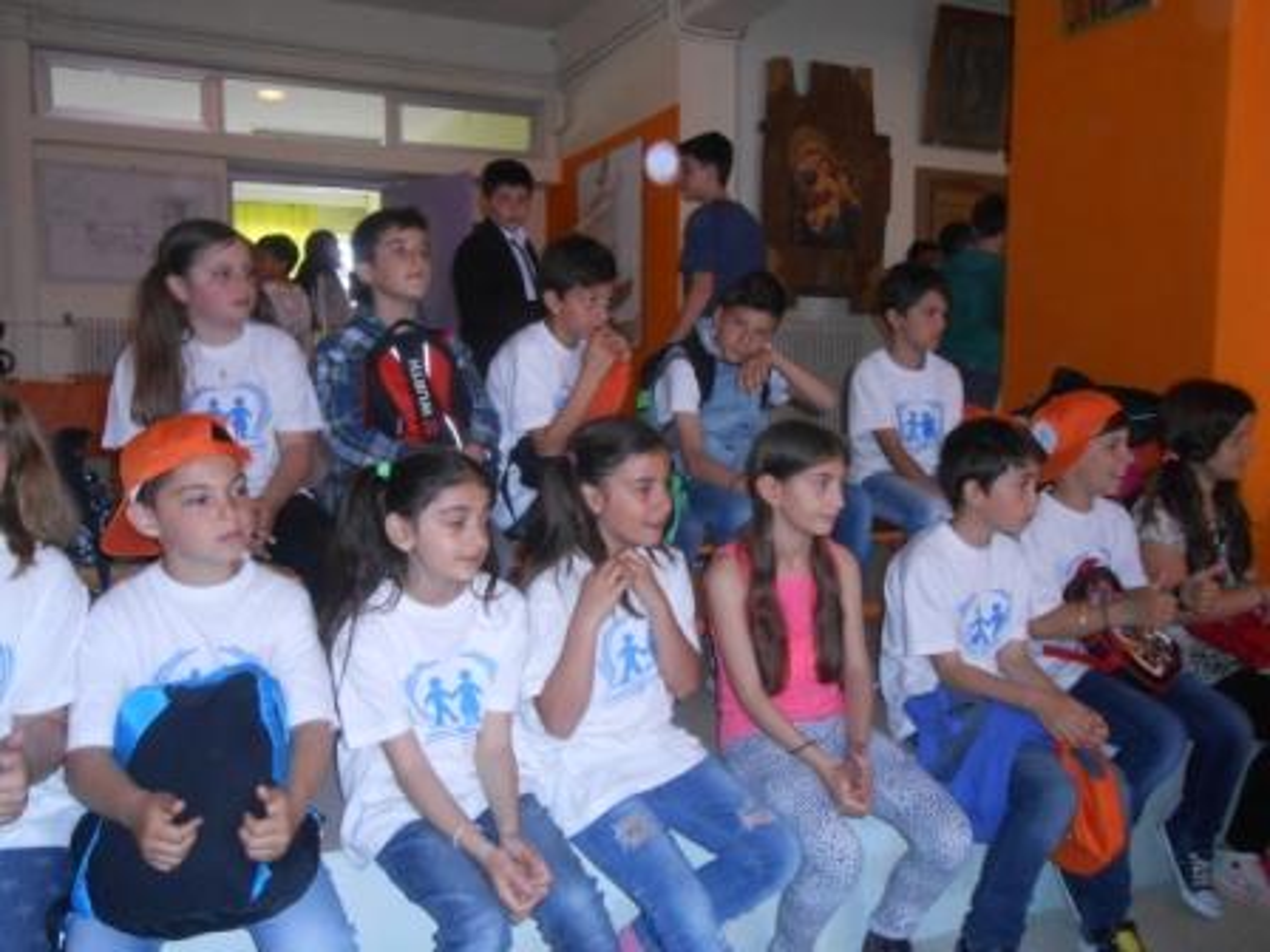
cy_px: 476
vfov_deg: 46.8
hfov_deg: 60.0
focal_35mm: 30
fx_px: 1101
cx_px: 635
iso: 320
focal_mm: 5.3
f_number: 3.8
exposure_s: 1/25
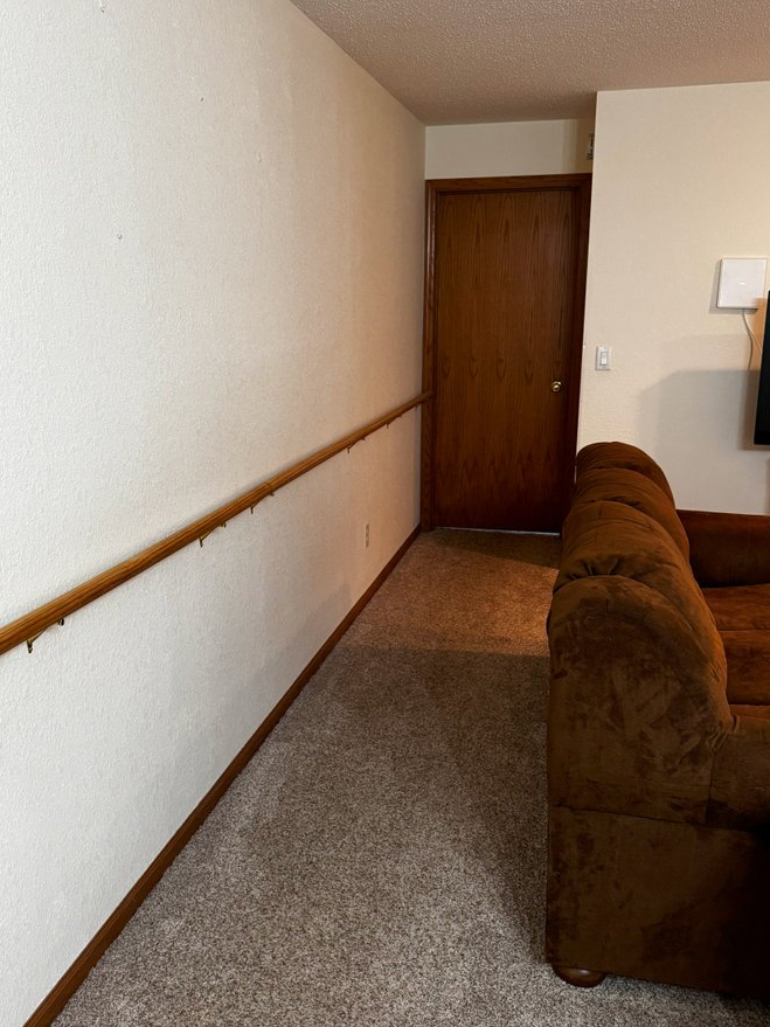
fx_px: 920
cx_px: 356
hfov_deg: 45.4
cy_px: 525
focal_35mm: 31
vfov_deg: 58.4
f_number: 1.78
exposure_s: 1/60
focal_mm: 6.76
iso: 400
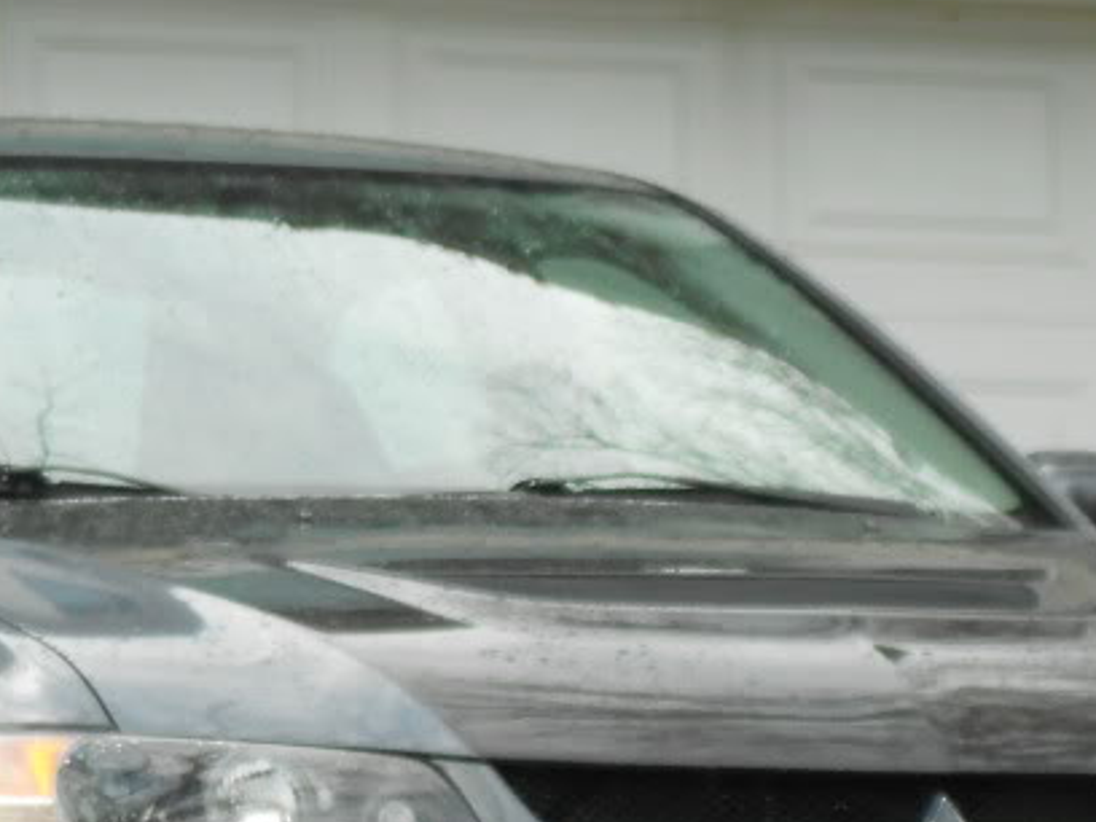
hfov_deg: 6.1
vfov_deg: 4.6
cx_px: 228
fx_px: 10322
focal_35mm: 326
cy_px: 860
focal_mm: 23
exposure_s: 1/60
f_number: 6.5
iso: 160
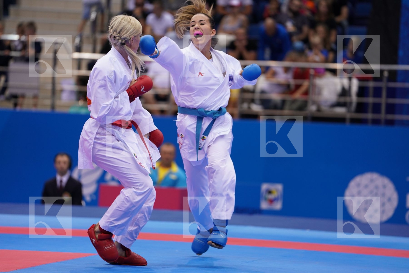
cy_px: 136
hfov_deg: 10.3
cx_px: 204
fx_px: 2272
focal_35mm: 200
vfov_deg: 6.9
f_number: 2.8
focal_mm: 200
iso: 1250
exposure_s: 1/1000
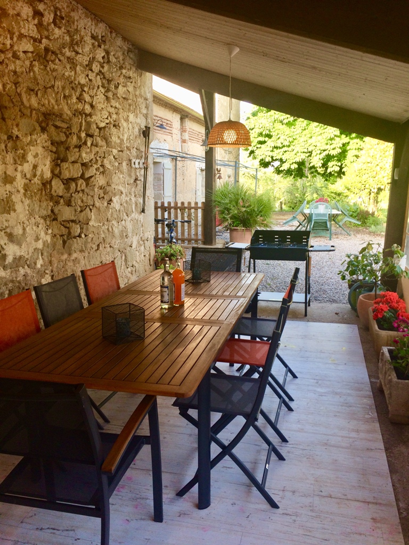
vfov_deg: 61.7
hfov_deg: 48.2
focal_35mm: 29
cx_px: 204
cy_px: 272
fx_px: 457
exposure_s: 1/100
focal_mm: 4.15
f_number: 2.2
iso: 50
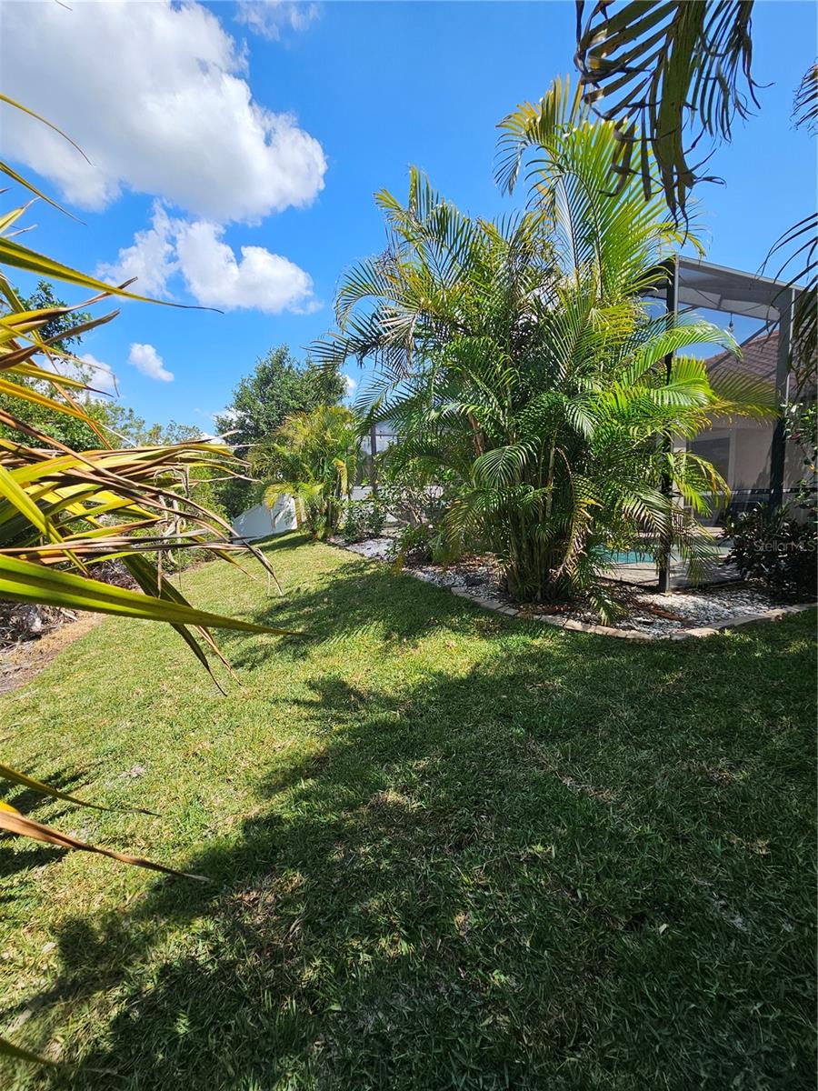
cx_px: 409
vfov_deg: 106.2
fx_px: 410
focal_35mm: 13
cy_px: 546
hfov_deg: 89.9
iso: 50
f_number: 2.2
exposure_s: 1/1402
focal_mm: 2.2
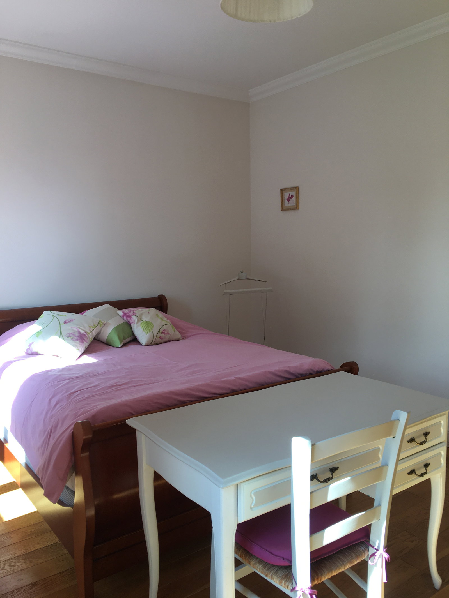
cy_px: 299
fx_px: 501
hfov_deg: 48.2
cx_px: 224
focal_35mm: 29
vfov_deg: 61.7
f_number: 2.2
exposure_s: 1/100
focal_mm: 4.15
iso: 25
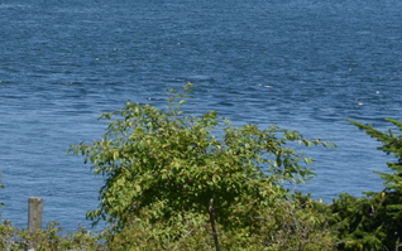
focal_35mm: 336
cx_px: -87
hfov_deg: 6.2
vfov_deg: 3.9
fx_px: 3682
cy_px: -76
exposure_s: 1/320
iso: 100
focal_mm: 82
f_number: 9
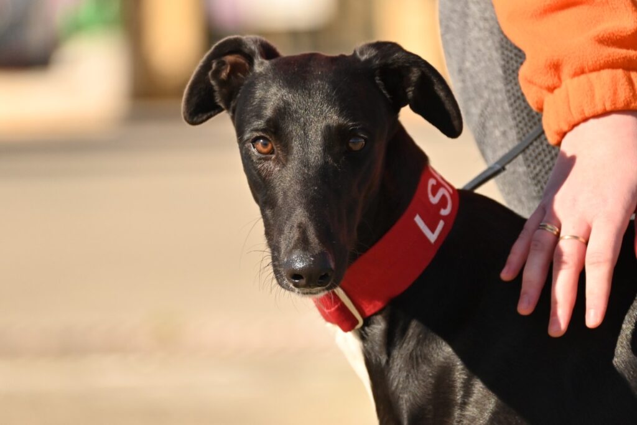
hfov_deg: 4.6
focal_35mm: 450
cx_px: 318
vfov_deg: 3.1
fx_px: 7963
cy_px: 212
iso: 1100
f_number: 5.6
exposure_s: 1/4000
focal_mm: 300
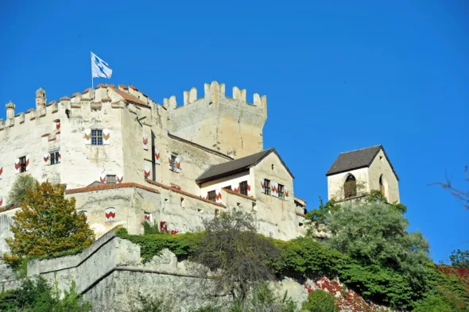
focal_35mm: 200
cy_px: 156
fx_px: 2605
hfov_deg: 10.3
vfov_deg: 6.9
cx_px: 234
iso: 200
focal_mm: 200
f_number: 8
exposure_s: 1/400
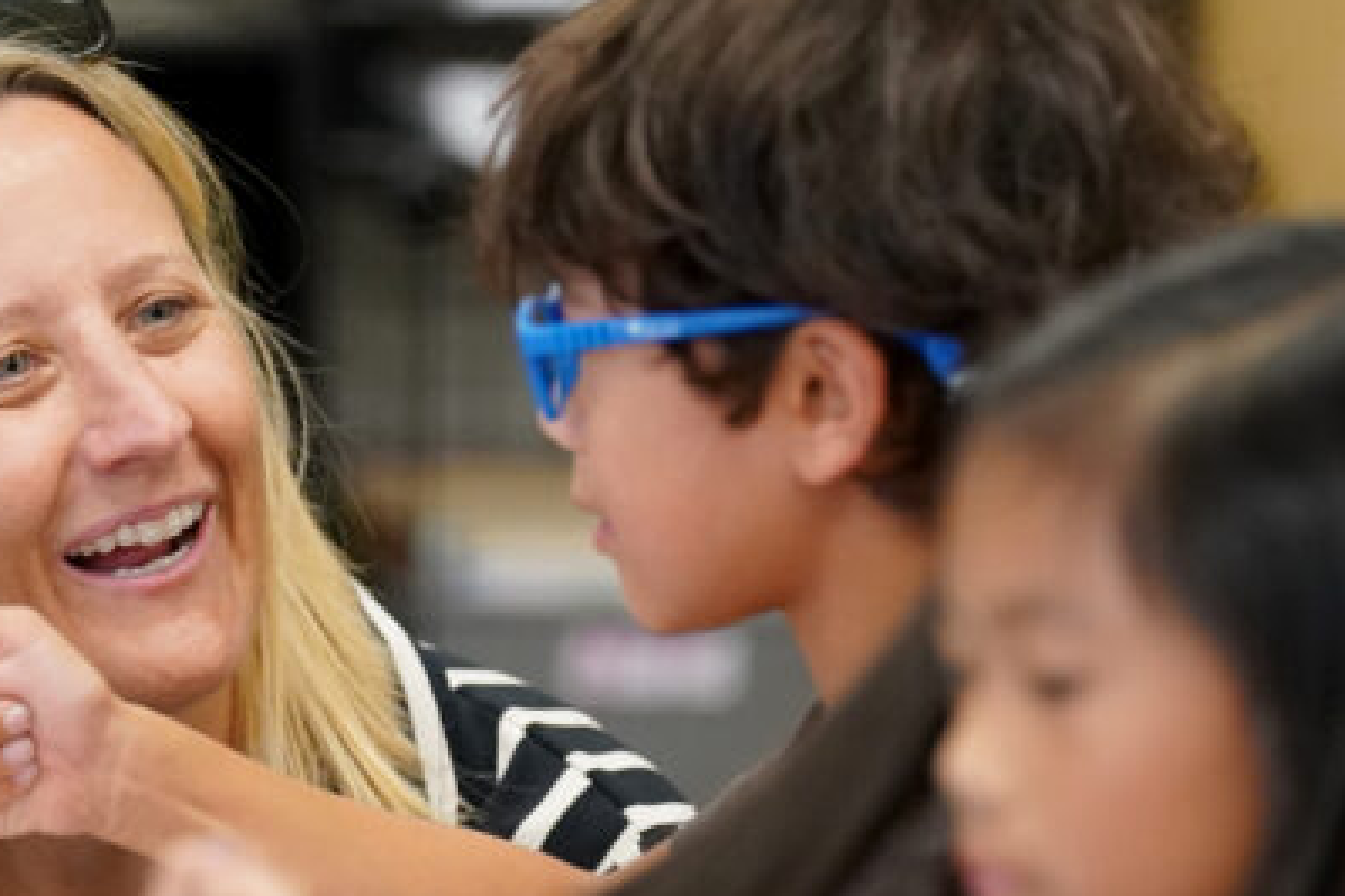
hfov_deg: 4.6
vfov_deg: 3.1
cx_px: 462
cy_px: 820
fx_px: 16699
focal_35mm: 447
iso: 4000
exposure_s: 1/400
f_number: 2.8
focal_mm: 174
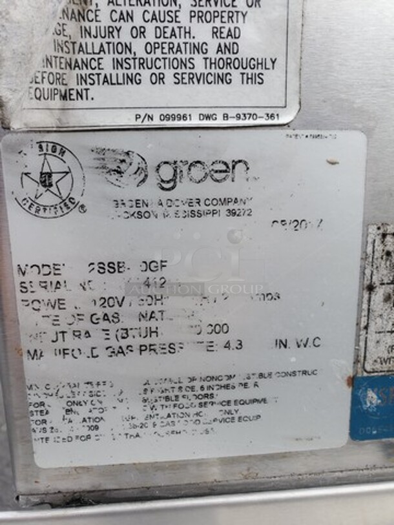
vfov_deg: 67.3
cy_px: 262
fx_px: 394
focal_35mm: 26
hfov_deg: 53.1
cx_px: 197
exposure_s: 1/269
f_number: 2.4
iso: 50
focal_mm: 4.3
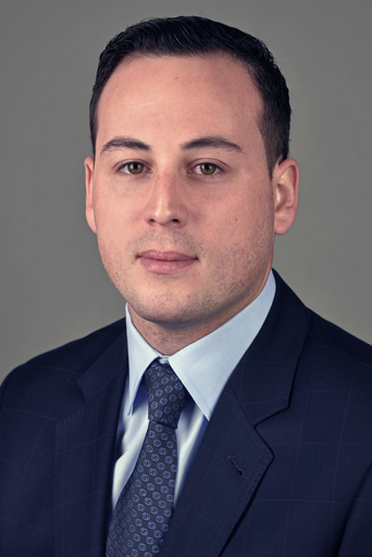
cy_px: 264
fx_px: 1904
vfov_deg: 16.6
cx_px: 184
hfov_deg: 11.2
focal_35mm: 123
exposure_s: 1/125
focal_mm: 105
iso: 100
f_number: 11
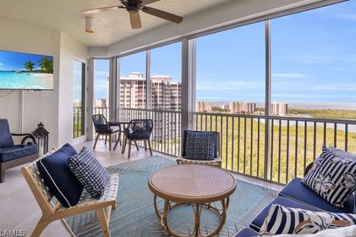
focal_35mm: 19
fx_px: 188
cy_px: 100
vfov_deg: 64.1
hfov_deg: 86.8
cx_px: 191
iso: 200
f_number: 9
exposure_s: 1/125
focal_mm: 16
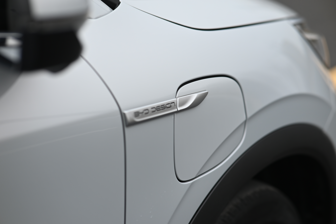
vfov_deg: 16.1
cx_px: 168
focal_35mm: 85
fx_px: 794
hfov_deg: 23.9
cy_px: 112
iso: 400
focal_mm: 85
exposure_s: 1/200
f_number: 2.8
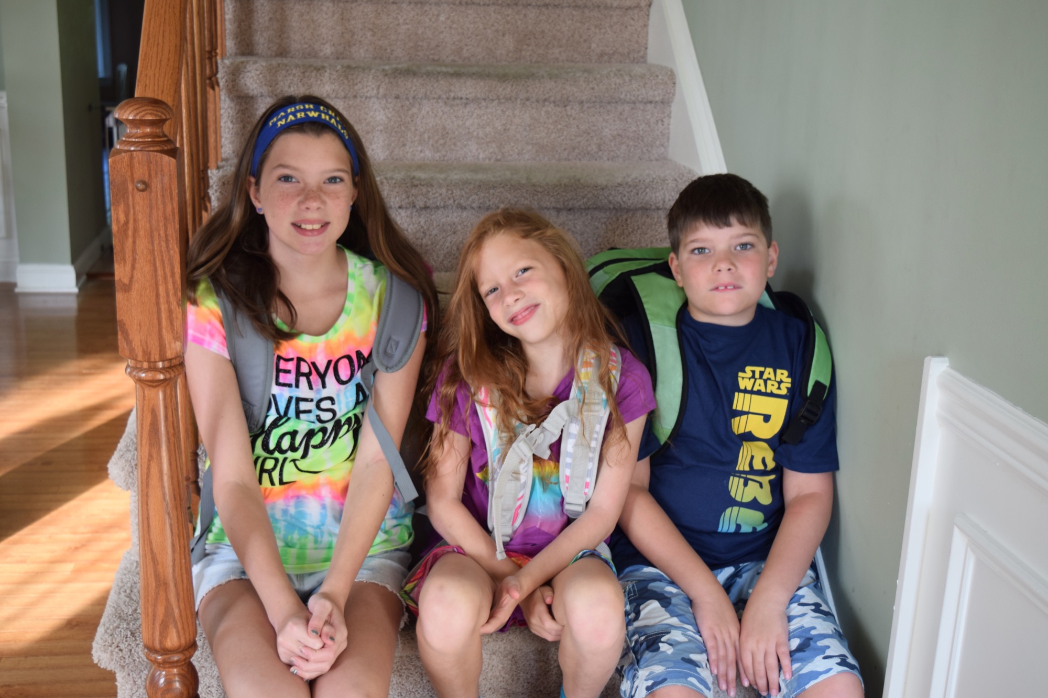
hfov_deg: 45.0
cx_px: 524
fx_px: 1266
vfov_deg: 30.8
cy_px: 349
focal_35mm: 44
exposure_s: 1/50
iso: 400
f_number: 4.5
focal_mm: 29
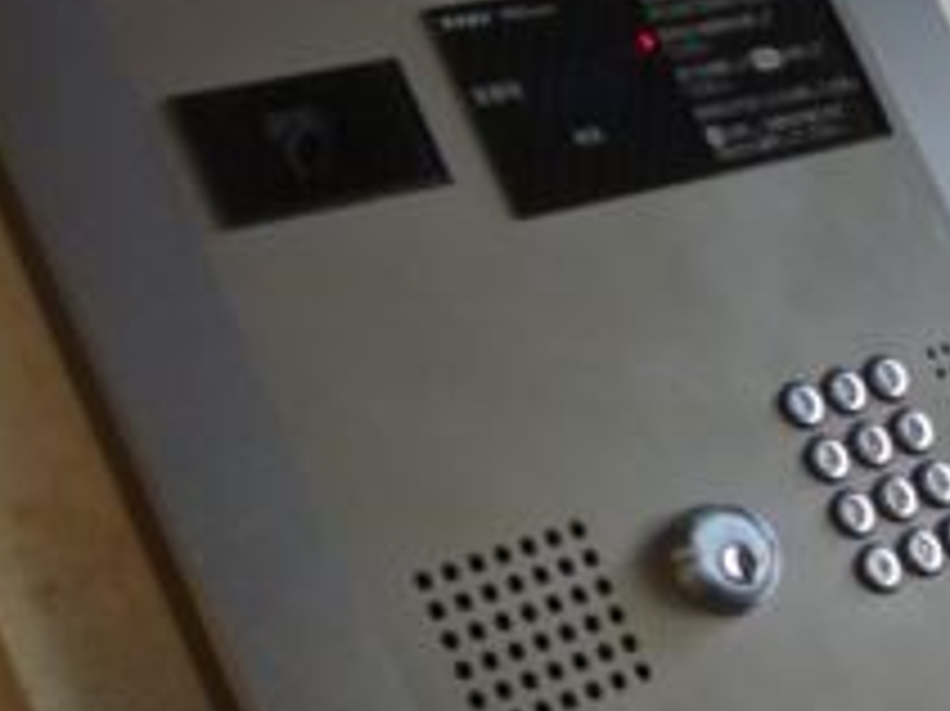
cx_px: 707
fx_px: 2331
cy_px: 580
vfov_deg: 17.2
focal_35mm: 85
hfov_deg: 22.8
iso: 400
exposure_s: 1/30
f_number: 3.1
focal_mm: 5
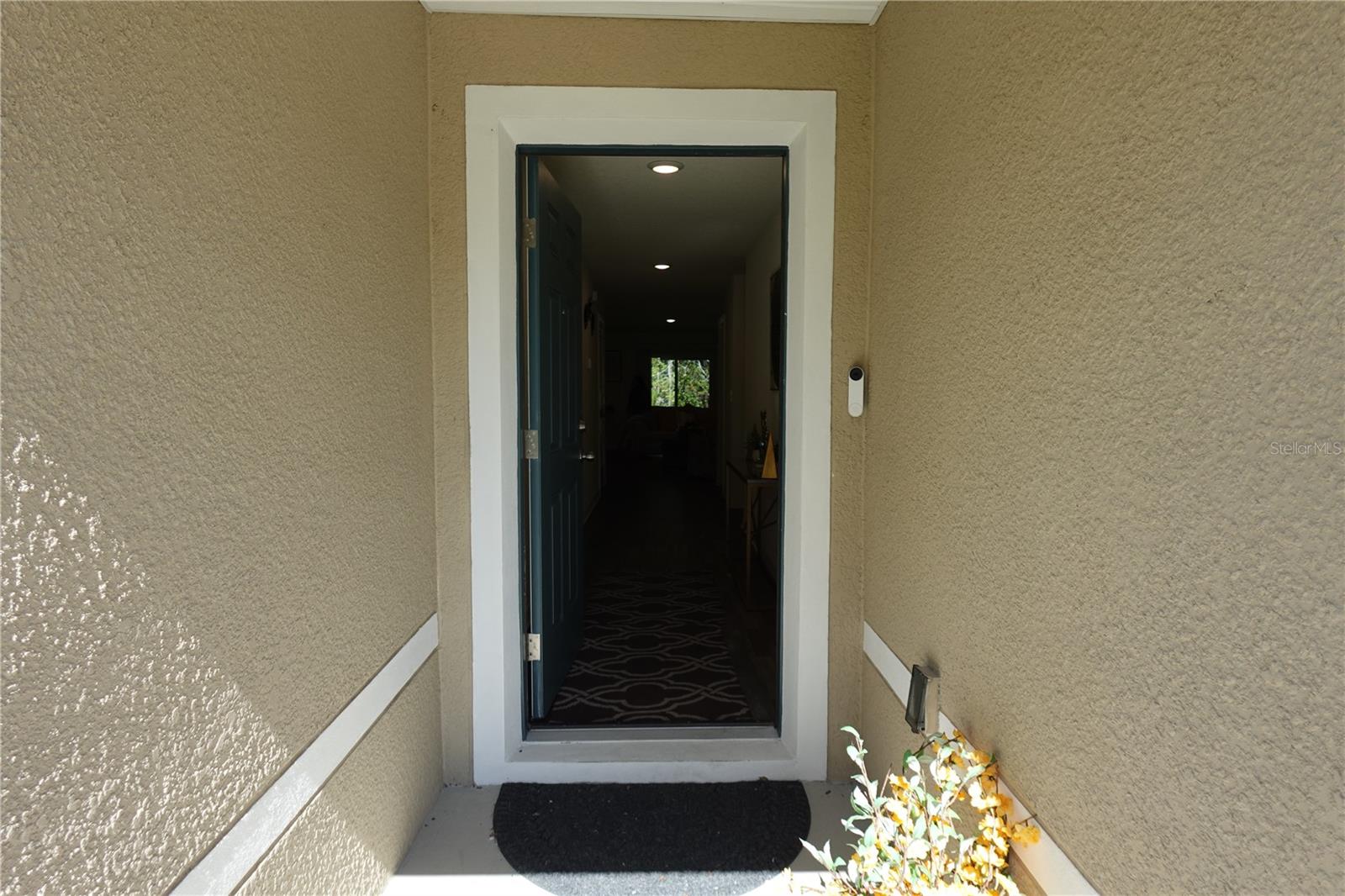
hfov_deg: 84.0
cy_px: 448
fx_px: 747
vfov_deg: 61.9
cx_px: 672
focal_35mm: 20
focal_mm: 7.6
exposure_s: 1/1250
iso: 125
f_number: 2
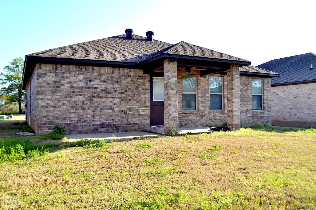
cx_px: 158
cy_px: 105
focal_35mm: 30
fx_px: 263
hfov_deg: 61.9
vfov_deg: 43.6
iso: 100
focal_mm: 20
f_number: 7.1
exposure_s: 1/200
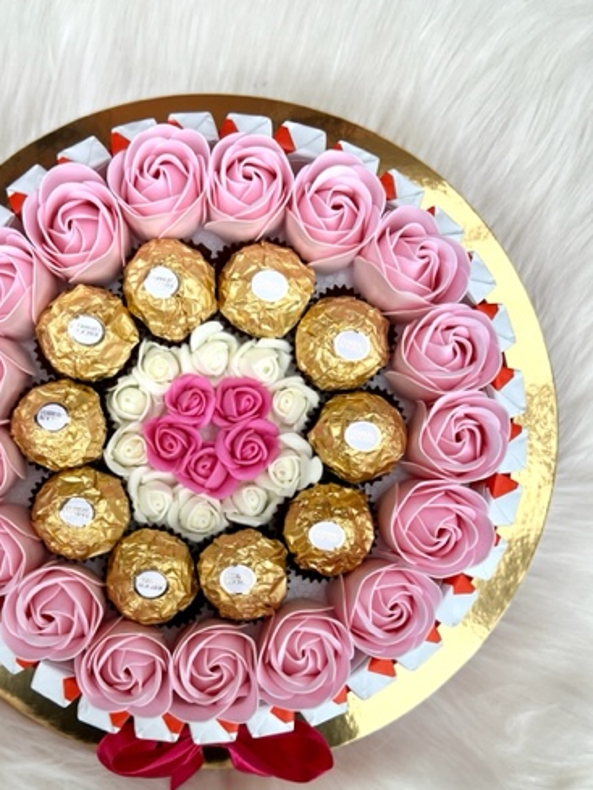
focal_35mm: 34
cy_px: 480
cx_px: 212
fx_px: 776
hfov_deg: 41.4
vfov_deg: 53.5
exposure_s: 1/136
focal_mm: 5.7
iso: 32
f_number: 1.5
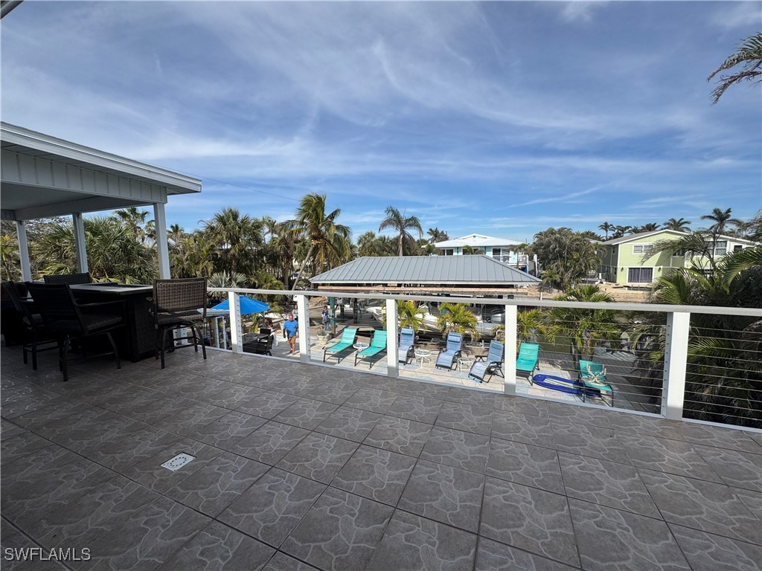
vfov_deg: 85.7
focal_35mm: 14
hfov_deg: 102.1
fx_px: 308
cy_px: 286
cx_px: 381
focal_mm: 2.22
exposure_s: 1/3106
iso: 50
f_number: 2.2
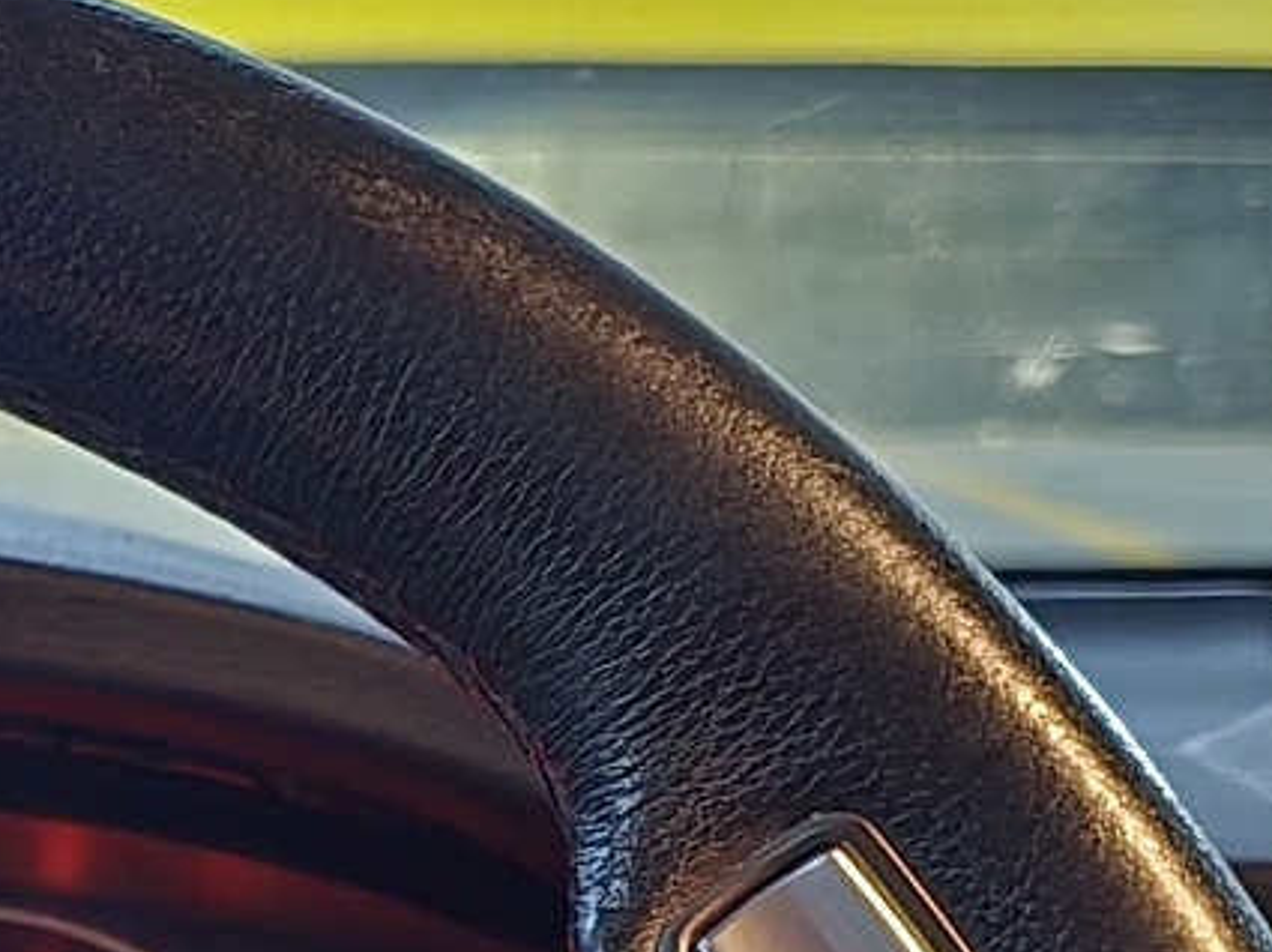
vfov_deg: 10.2
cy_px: 2096
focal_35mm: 130
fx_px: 4773
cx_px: -886
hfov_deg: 13.8
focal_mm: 6.3
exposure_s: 1/24
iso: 2500
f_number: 1.7
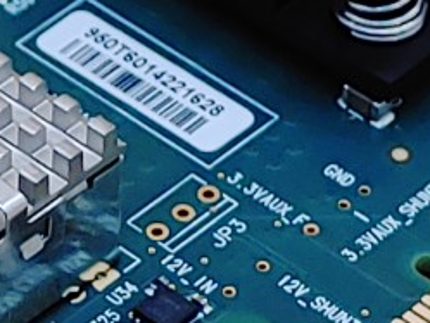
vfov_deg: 5.6
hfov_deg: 7.4
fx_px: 3306
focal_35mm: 266
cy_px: 206
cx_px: -38
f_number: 1.8
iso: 50
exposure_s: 1/120
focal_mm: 4.36
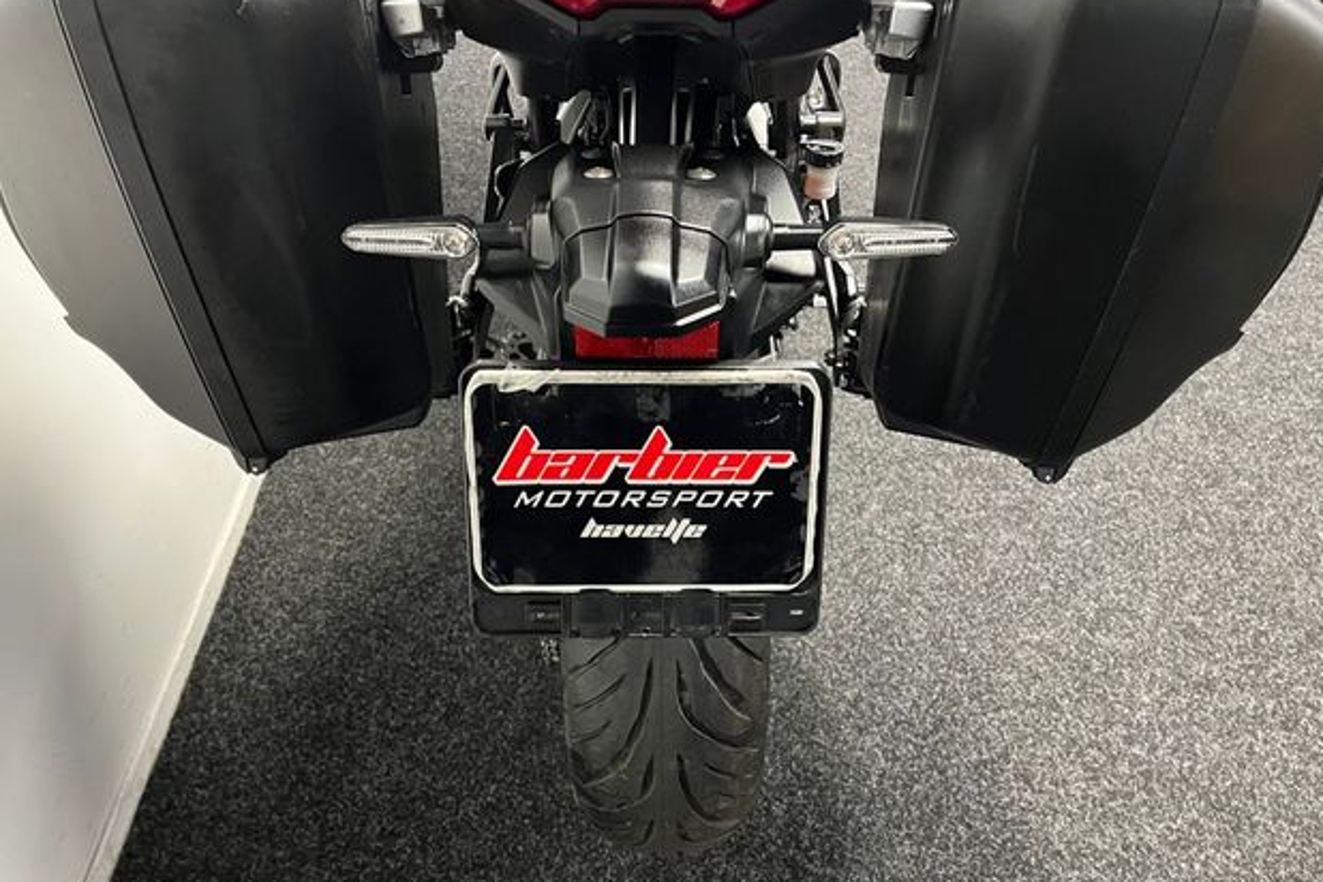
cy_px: 486
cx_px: 651
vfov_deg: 46.3
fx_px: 1029
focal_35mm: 28
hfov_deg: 65.5
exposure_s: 1/33
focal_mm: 5.1
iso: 500
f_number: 1.6
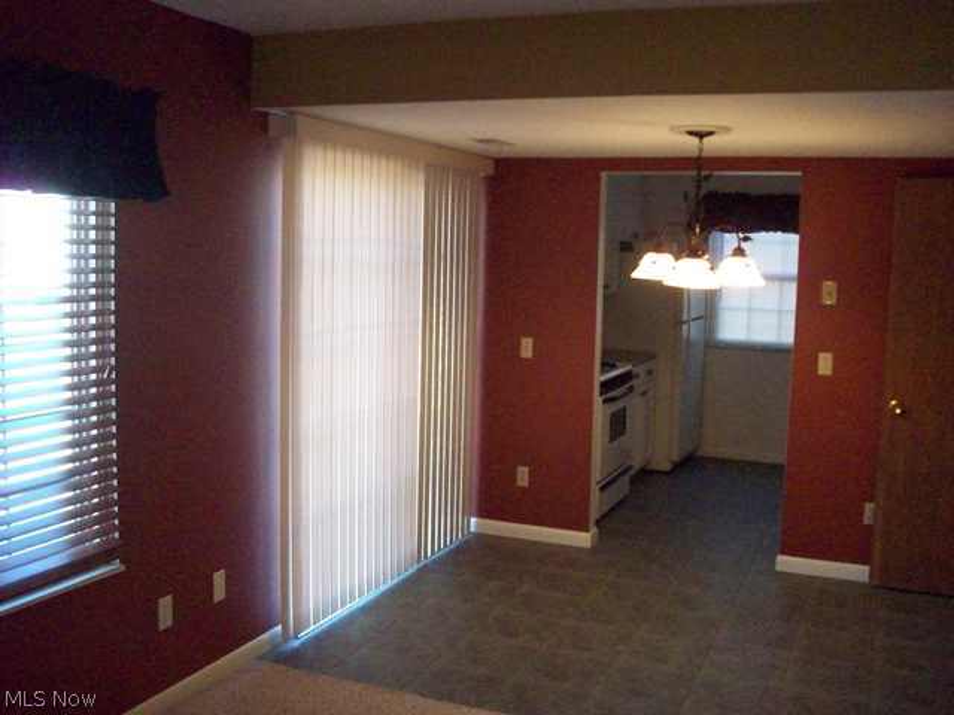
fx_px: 1020
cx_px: 477
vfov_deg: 38.7
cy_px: 358
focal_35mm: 37
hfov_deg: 50.1
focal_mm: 6.2
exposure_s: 1/128
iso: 459
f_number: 2.8
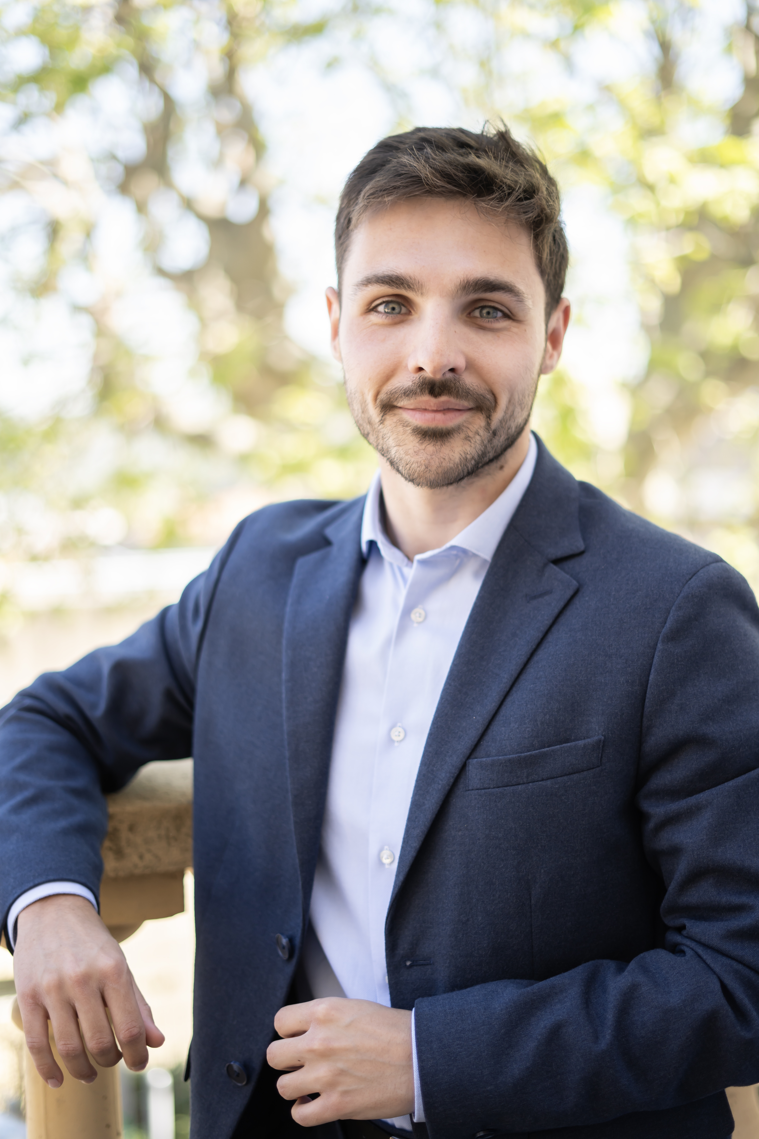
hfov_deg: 26.5
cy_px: 559
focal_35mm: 51
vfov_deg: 38.9
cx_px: 378
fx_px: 1613
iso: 200
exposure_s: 1/640
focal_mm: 50
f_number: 1.8
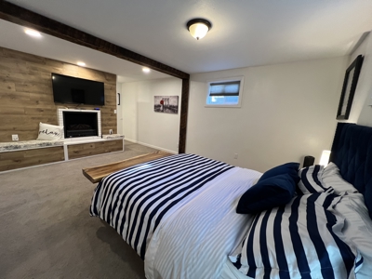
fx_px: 140
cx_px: 186
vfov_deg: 89.9
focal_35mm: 13
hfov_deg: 106.2
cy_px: 140
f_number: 1.8
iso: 200
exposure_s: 1/60
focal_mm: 1.57
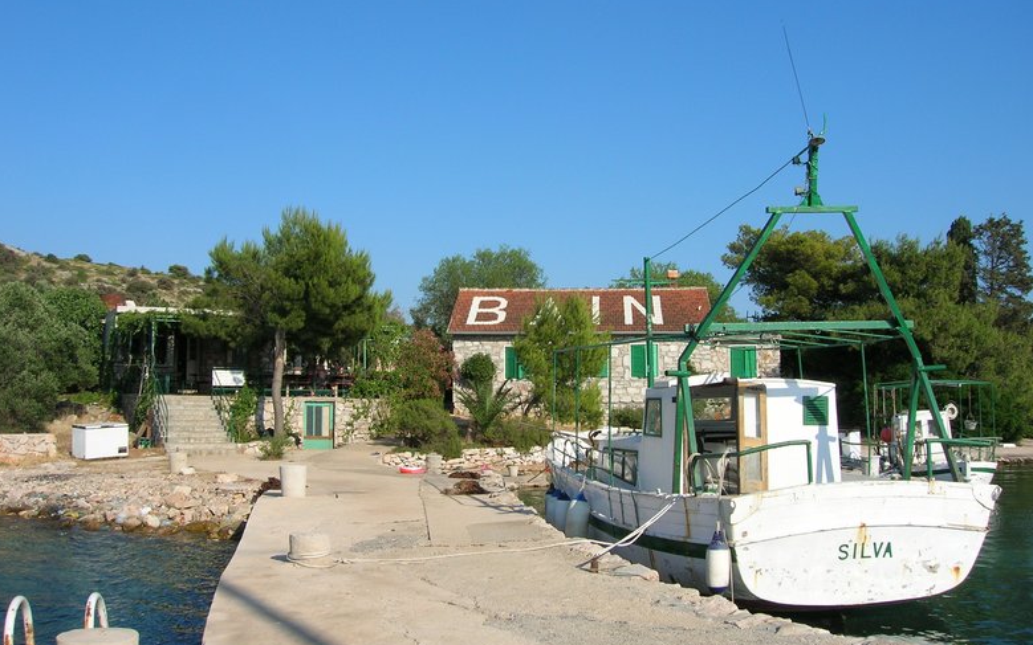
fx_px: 1042
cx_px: 524
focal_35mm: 37
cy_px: 298
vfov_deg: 34.4
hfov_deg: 52.7
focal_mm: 5.7
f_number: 4.9
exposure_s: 1/444
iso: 50
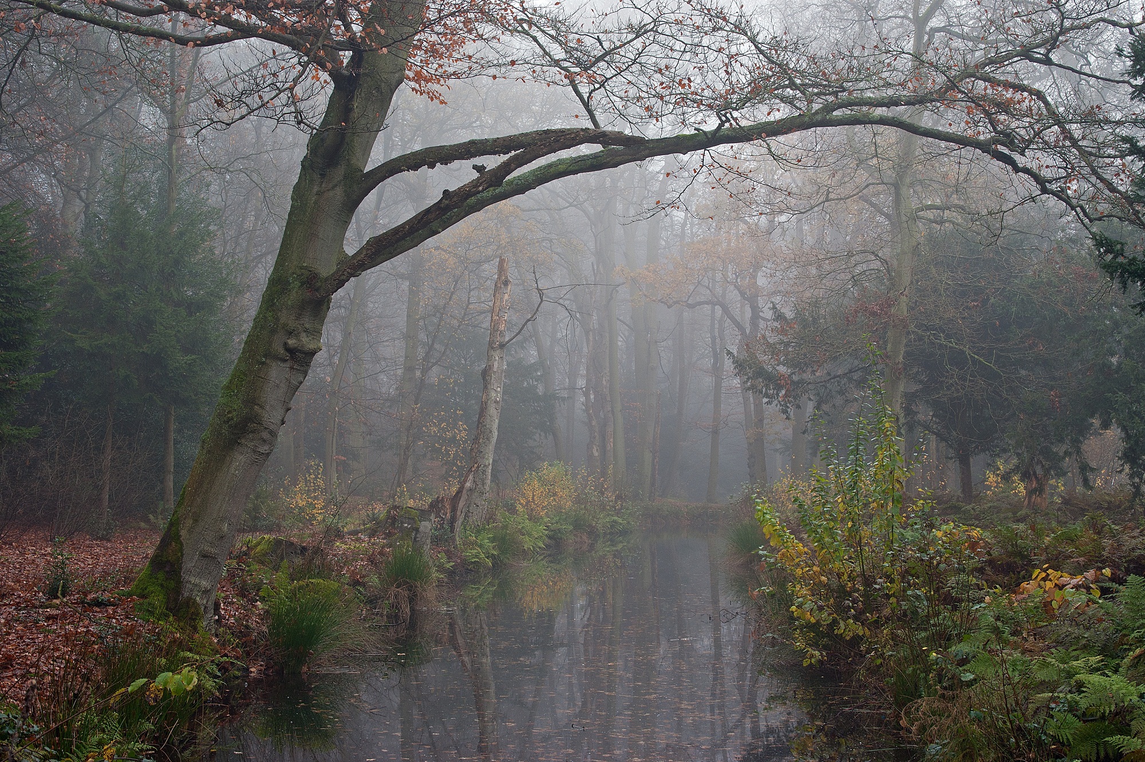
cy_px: 381
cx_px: 572
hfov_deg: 33.4
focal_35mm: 60
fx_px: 1907
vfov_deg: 22.6
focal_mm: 40
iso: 100
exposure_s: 1/10
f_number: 14
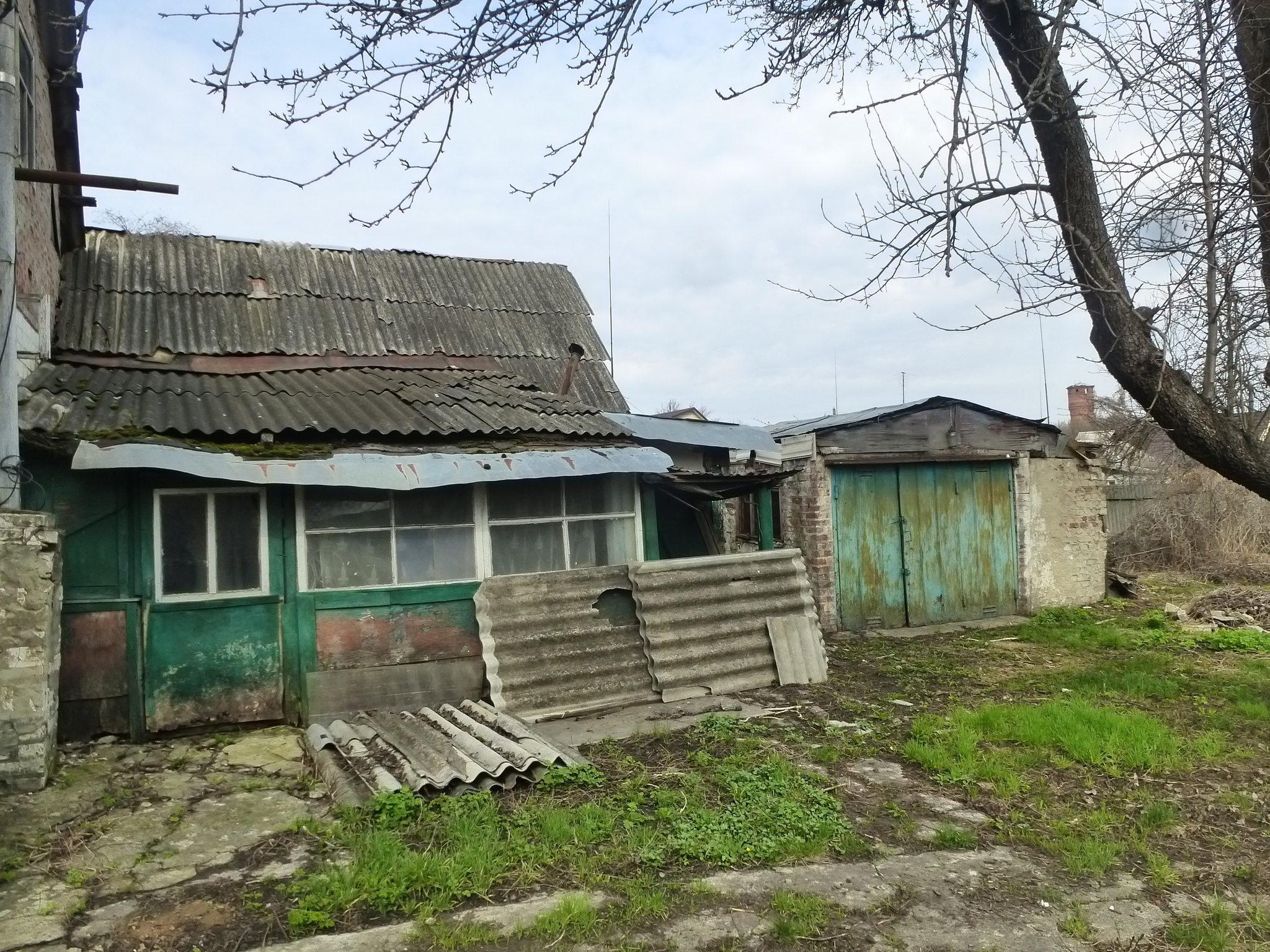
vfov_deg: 56.8
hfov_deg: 71.6
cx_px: 635
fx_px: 881
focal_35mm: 24
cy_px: 476
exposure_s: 1/400
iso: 250
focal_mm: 4.3
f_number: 4
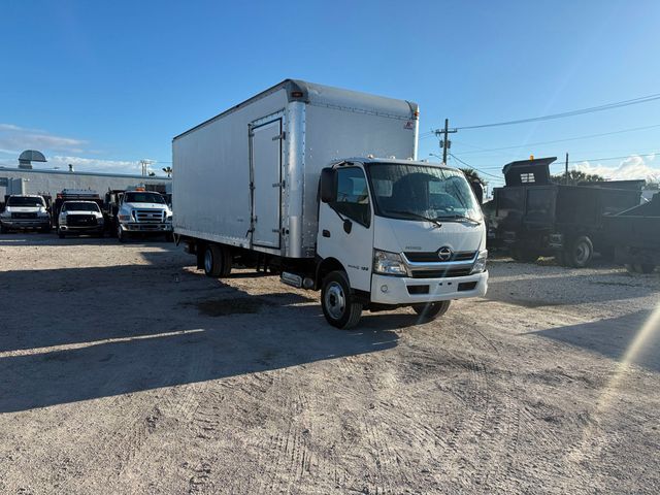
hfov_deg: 71.6
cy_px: 248
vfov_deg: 56.8
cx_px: 330
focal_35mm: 24
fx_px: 458
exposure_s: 1/4975
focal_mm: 6.76
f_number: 1.78
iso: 80
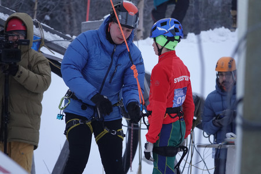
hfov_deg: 4.4
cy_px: 87
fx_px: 3400
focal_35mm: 469
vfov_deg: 2.9
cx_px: 130
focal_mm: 171.89
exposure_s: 1/400
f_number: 4
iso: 1000
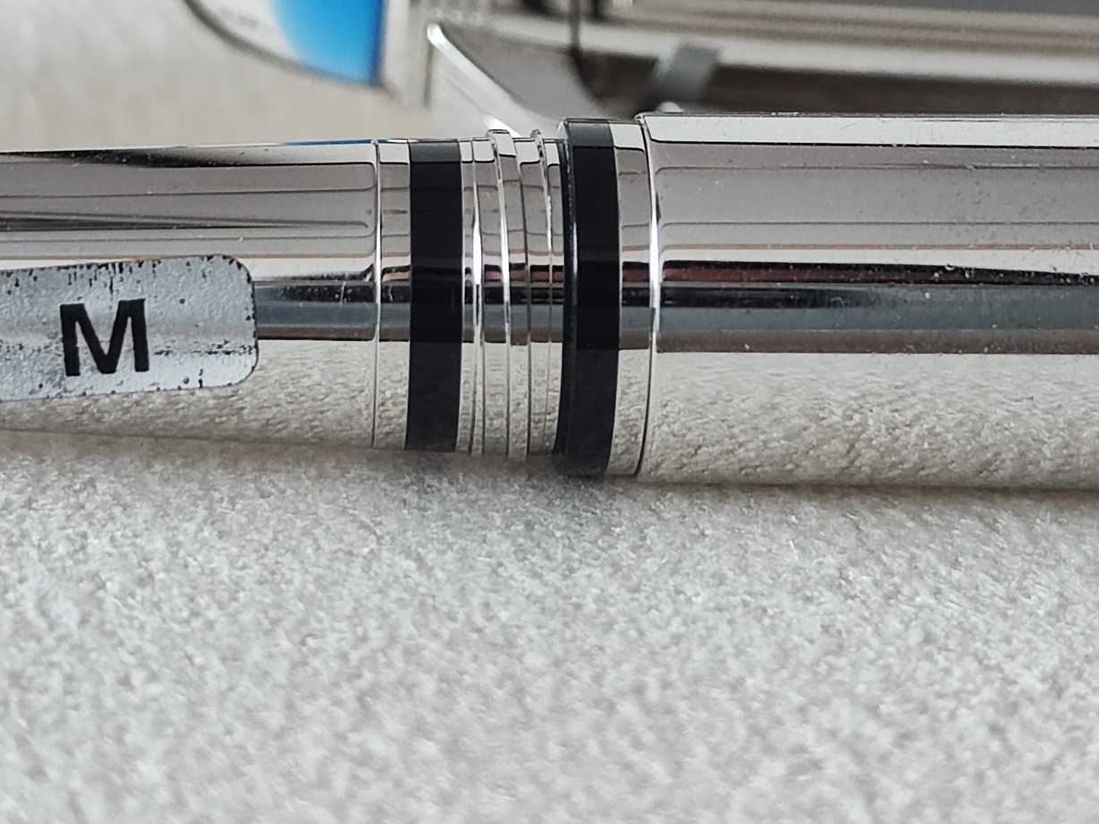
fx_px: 1556
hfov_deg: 38.9
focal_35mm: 49
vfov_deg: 29.1
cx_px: 590
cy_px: 187
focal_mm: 5.59
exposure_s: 1/120
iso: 330
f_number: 1.88
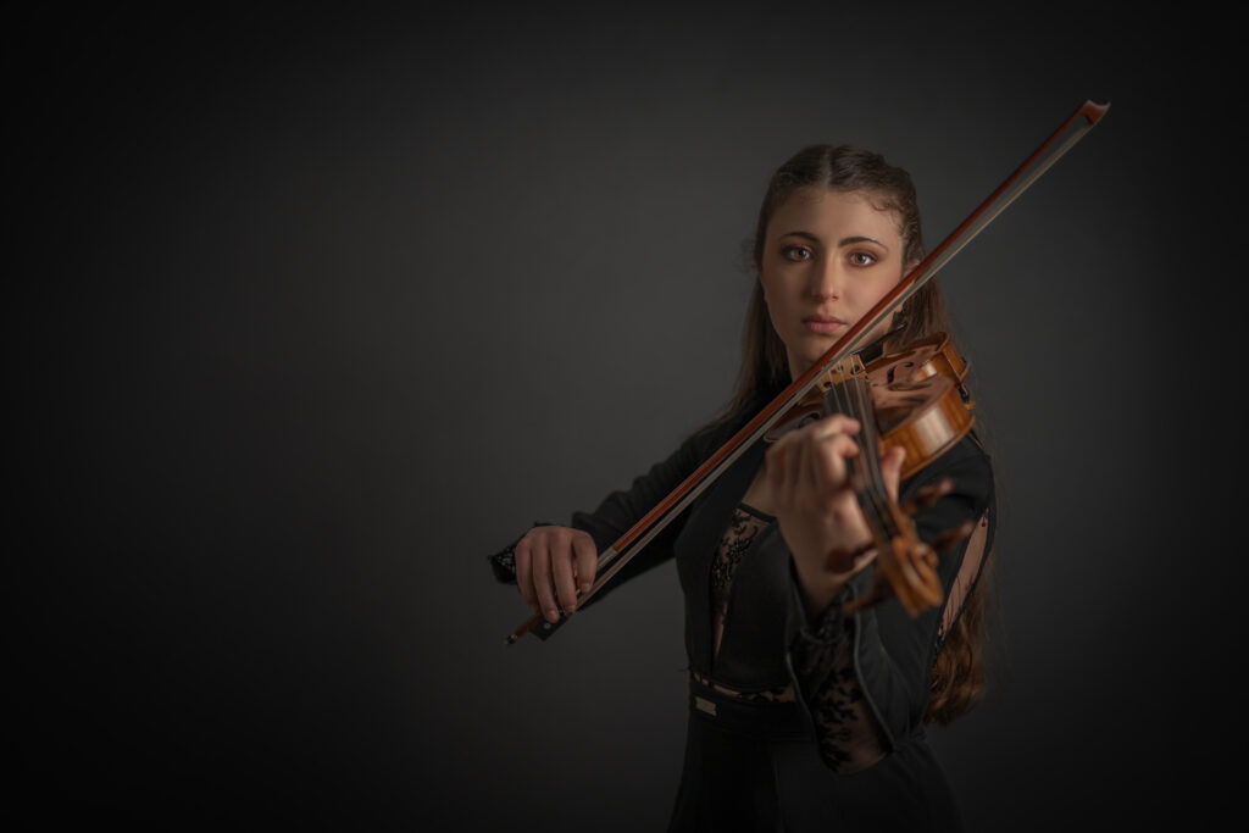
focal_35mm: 35
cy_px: 416
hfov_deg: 54.4
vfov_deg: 37.9
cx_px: 624
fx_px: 1214
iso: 100
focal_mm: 35
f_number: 1.8
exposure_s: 1/250
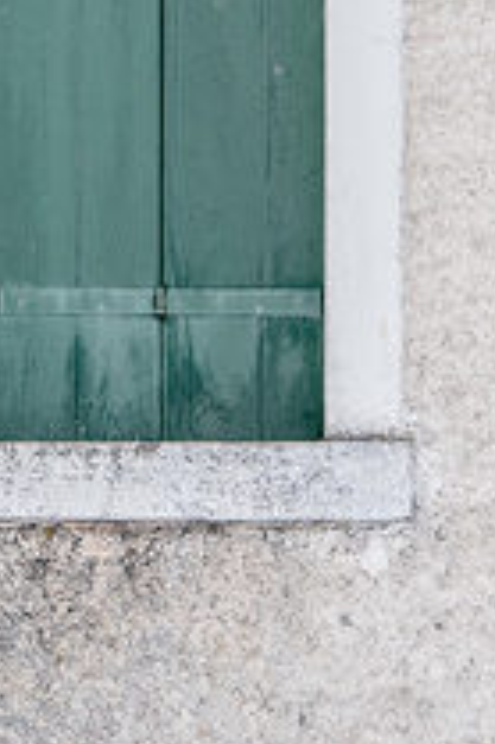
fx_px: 8015
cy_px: -246
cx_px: -11
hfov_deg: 3.5
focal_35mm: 388
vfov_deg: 5.3
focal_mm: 135
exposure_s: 1/200
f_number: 9
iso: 320
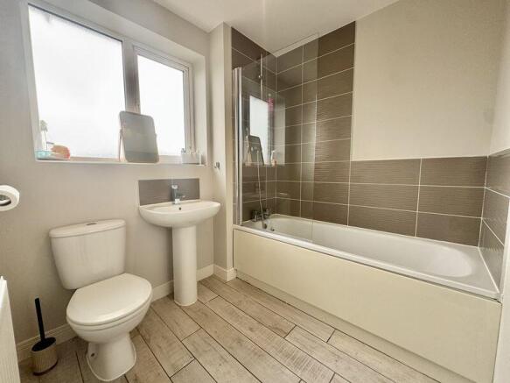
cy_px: 192
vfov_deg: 85.7
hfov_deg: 102.1
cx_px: 255
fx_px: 206
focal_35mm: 14
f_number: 2.2
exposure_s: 1/99
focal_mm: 2.22
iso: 100
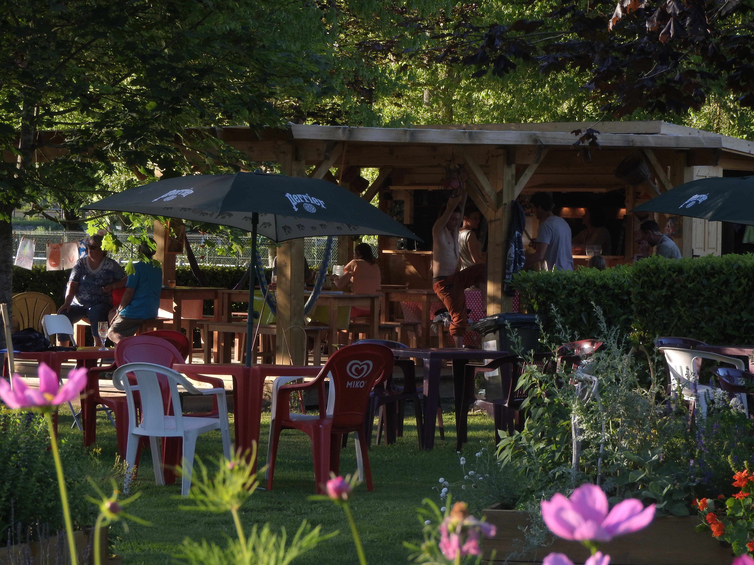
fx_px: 2723
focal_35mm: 125
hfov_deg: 15.8
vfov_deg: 11.9
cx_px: 377
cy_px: 282
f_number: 5.6
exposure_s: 1/100
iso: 100
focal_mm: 22.4
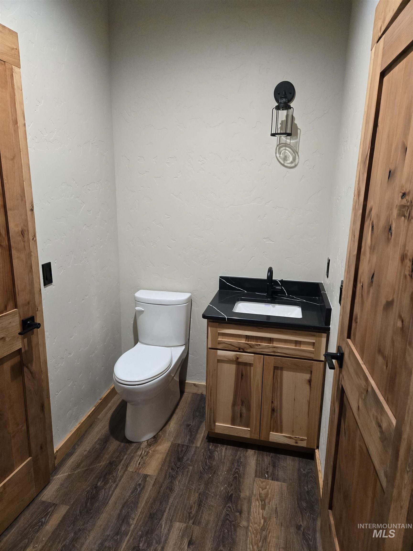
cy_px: 276
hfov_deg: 58.9
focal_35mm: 23
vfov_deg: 73.9
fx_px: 366
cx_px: 206
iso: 640
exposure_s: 1/120
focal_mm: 5.4
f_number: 1.8
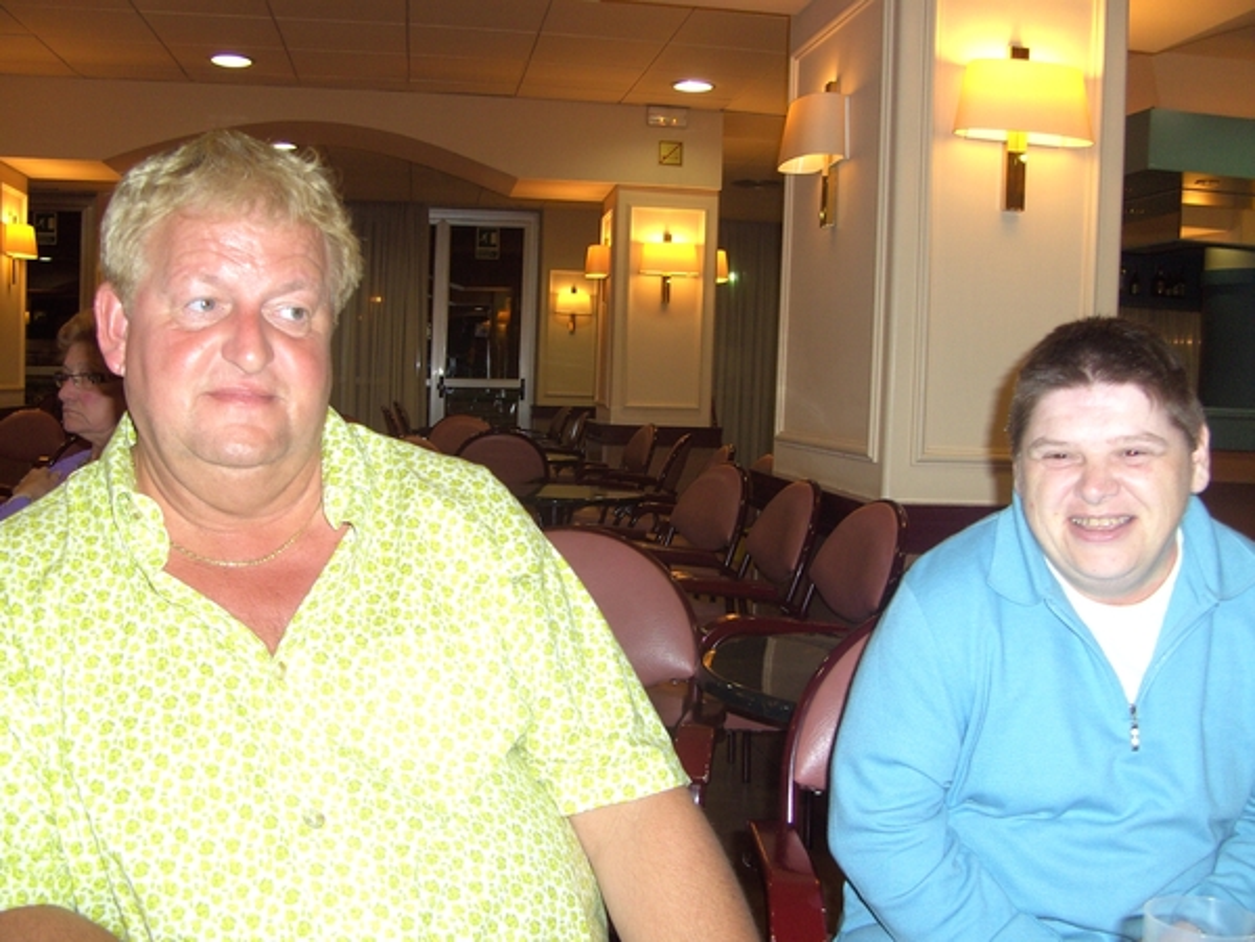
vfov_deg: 38.7
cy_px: 471
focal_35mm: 37
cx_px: 628
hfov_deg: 50.1
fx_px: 1341
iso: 100
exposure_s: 1/50
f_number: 2.8
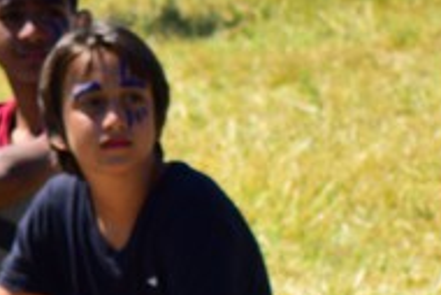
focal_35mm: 565
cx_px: -643
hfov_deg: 3.6
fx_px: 6926
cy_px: 343
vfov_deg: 2.4
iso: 500
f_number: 7.1
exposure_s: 1/1250
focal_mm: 70
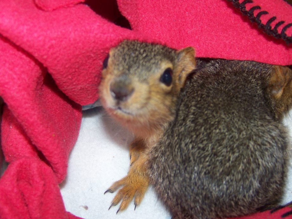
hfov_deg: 31.2
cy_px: 110
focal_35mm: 62
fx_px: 523
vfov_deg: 23.7
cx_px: 146
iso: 64
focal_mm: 10.5
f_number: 3.2
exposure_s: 1/30
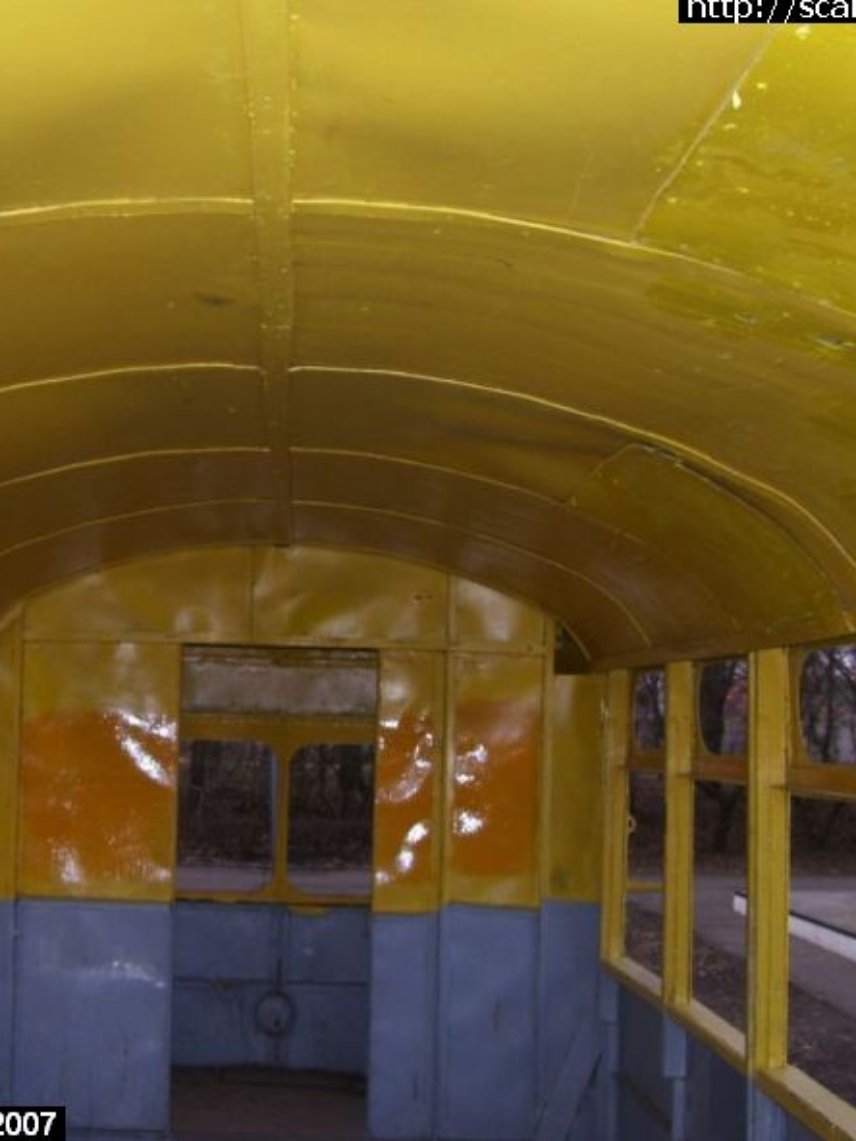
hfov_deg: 28.9
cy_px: 565
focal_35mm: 50
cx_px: 272
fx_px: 1649
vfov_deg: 38.2
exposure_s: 1/60
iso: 80
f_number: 2.7
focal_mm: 6
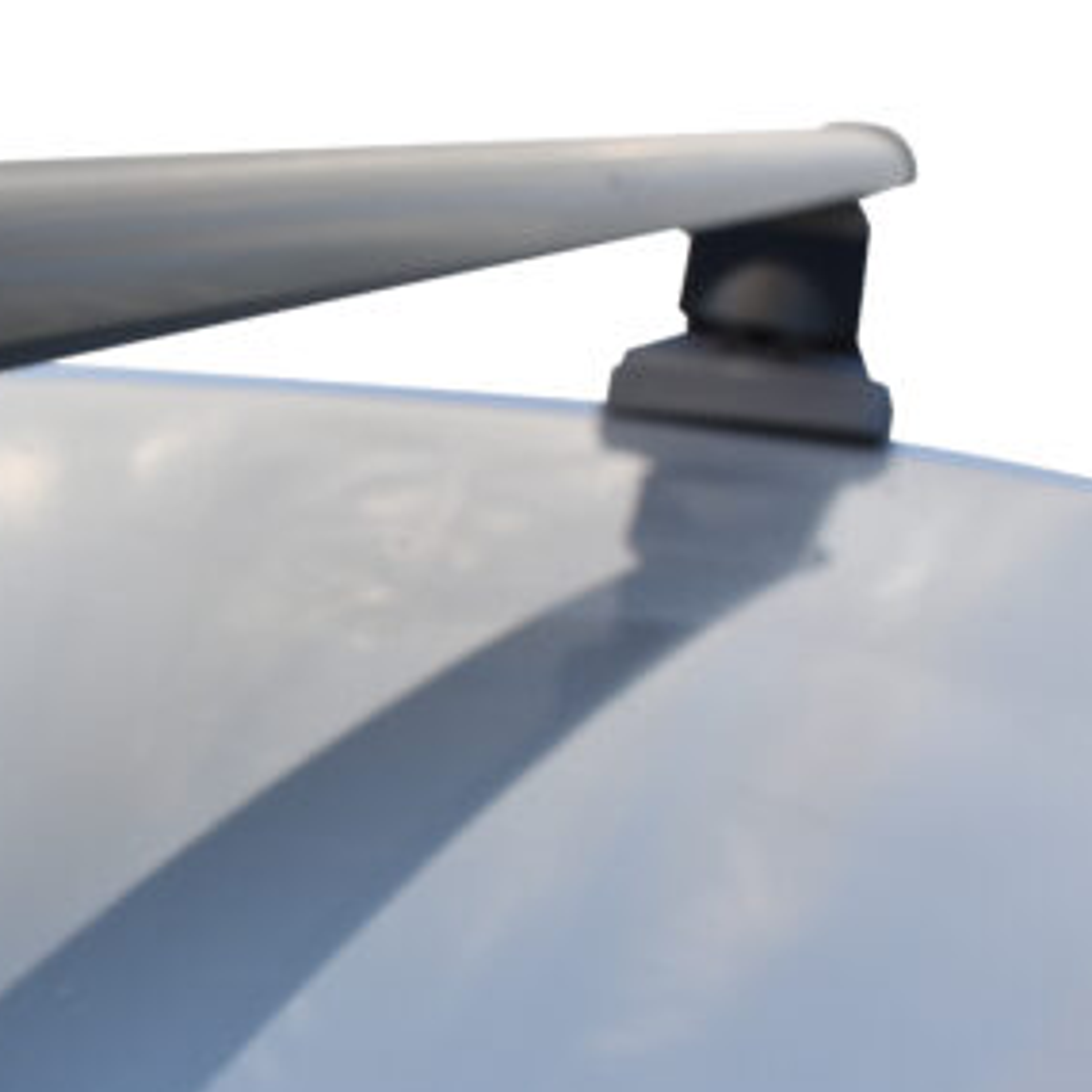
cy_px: 888
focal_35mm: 73
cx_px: -454
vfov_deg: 23.3
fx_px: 2605
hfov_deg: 20.8
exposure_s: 1/125
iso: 400
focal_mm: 24
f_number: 9
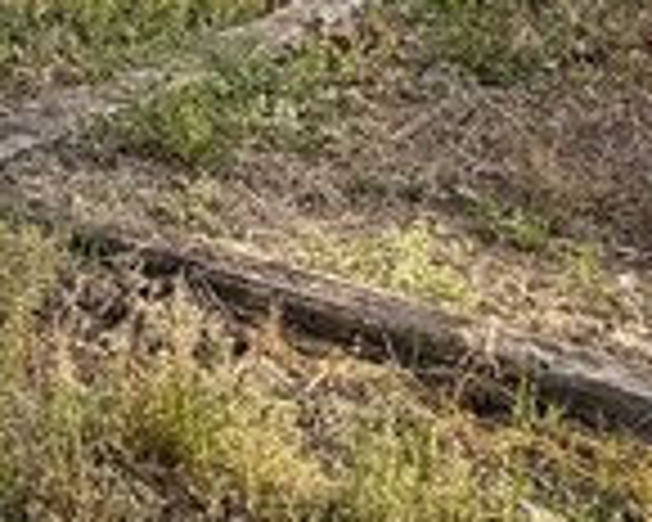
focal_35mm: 165
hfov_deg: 8.6
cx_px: -1587
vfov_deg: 8.5
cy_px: -783
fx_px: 3184
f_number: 1.78
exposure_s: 1/2232
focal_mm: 6.76
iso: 80
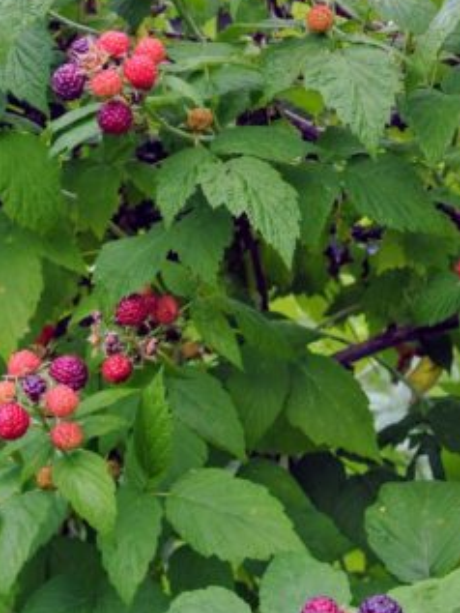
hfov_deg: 14.1
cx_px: 305
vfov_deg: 18.5
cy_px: 128
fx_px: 1859
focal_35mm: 105
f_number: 4.5
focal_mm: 16.9
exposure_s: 1/125
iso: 125
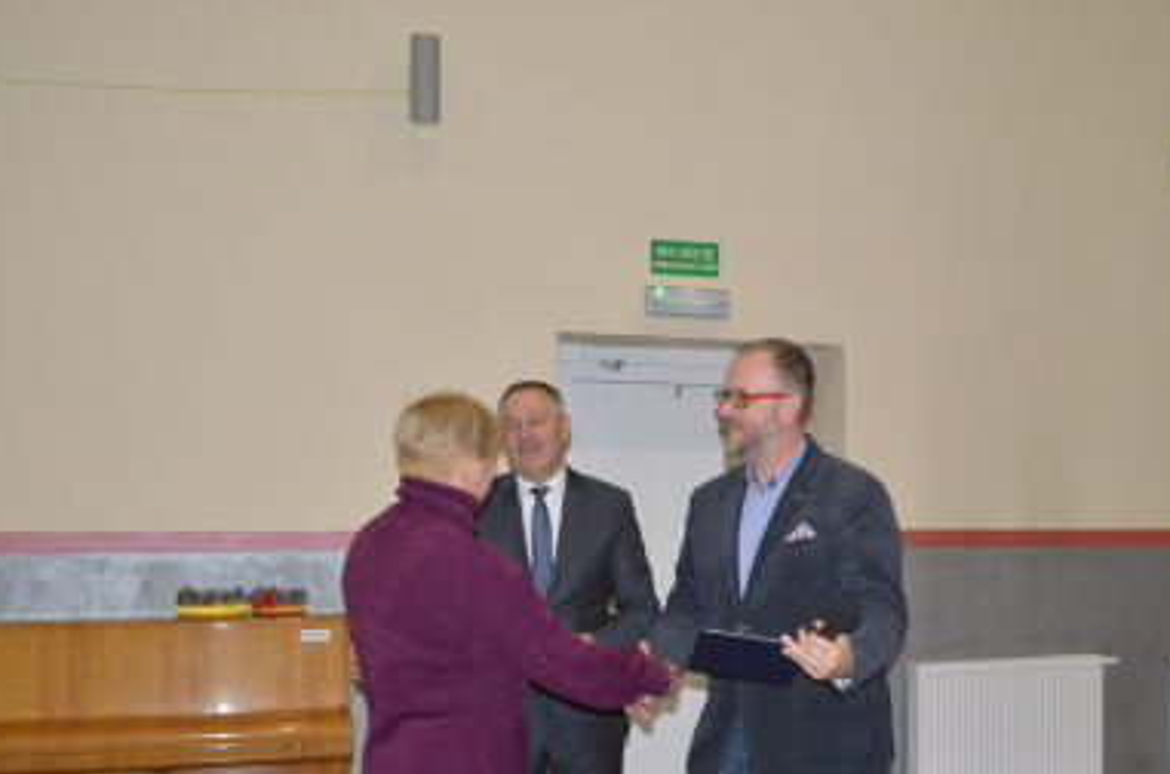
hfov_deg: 45.2
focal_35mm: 43
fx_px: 1394
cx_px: 716
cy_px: 510
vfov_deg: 30.8
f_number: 3.5
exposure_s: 1/60
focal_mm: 18
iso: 800
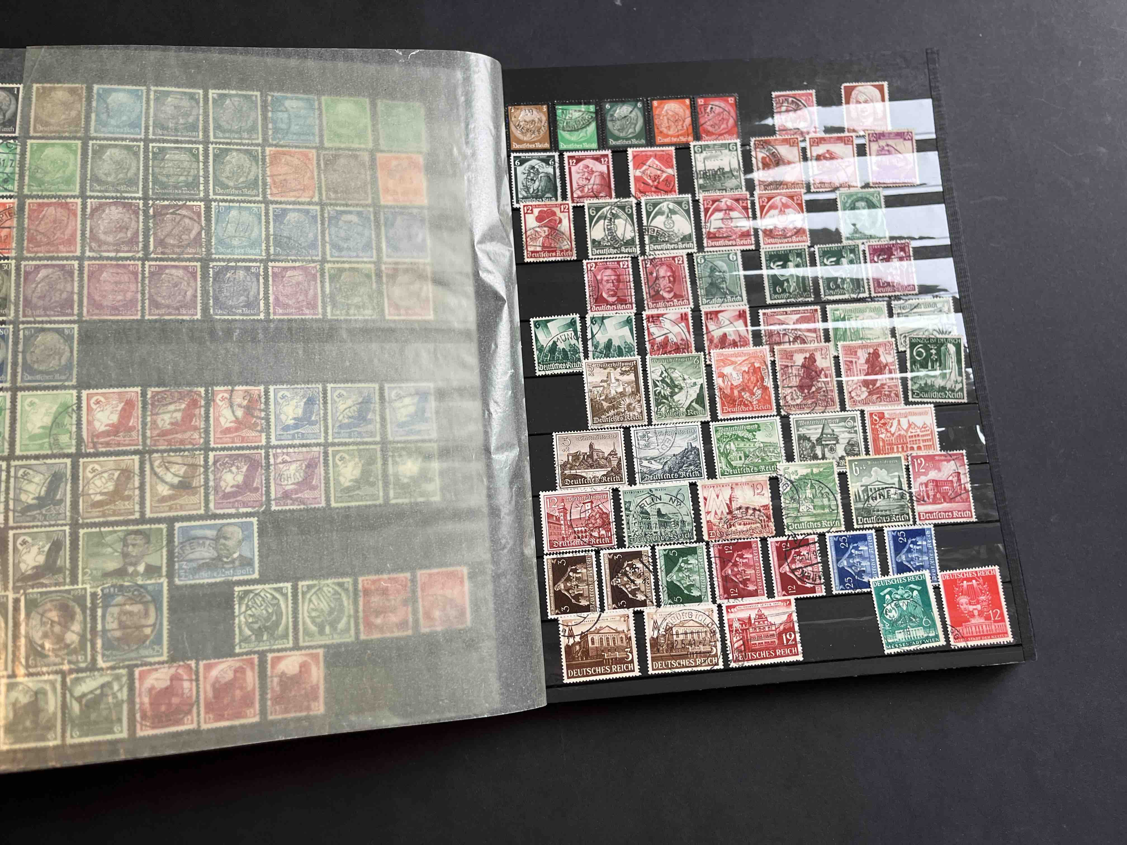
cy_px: 422
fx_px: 846
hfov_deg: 67.3
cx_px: 564
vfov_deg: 53.1
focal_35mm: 26
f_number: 1.6
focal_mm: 5.1
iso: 125
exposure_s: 1/121
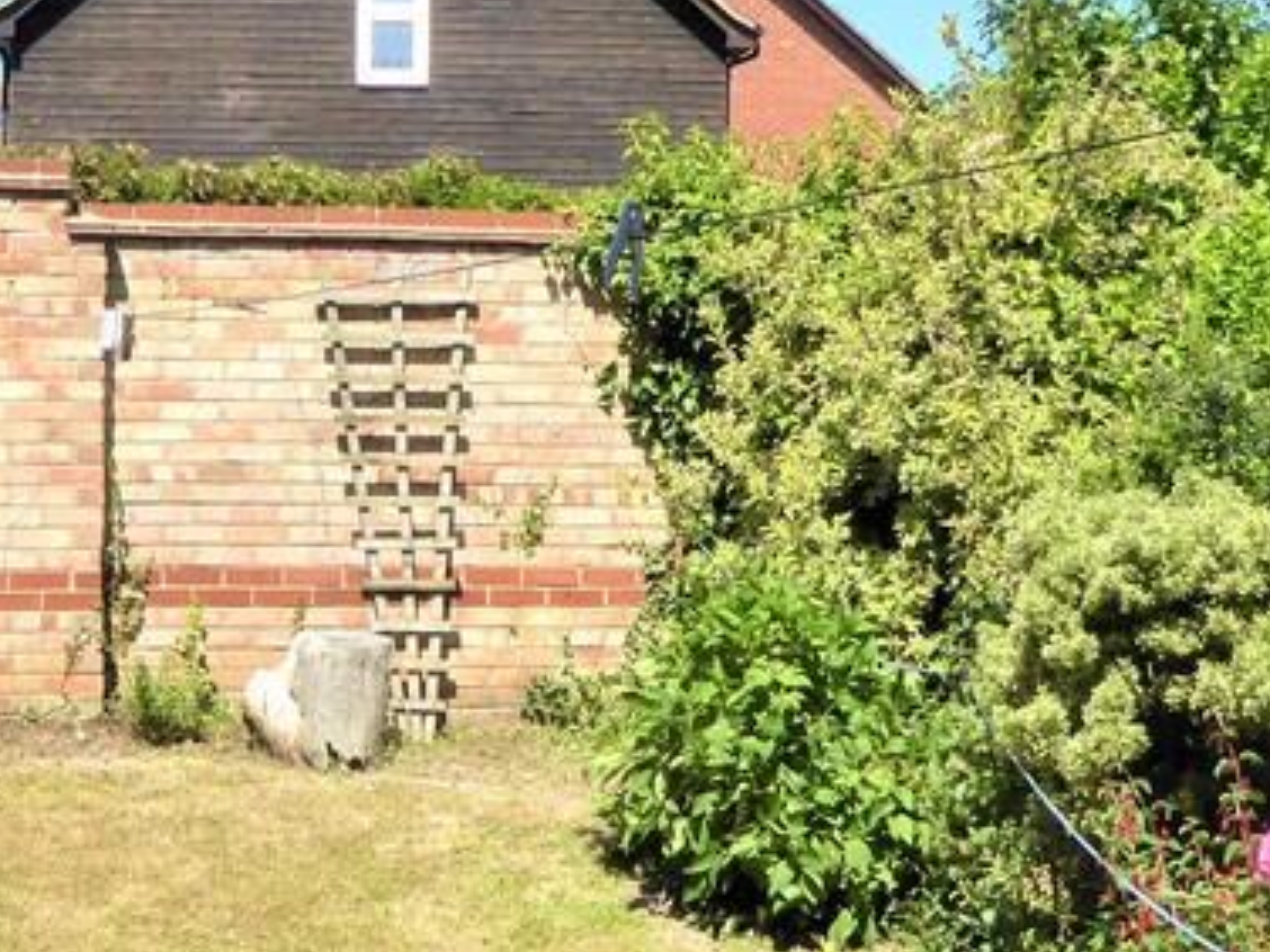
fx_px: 2495
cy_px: 577
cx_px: 267
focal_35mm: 68
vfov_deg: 21.6
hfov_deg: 28.0
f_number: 5
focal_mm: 4.3
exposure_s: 1/640
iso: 200
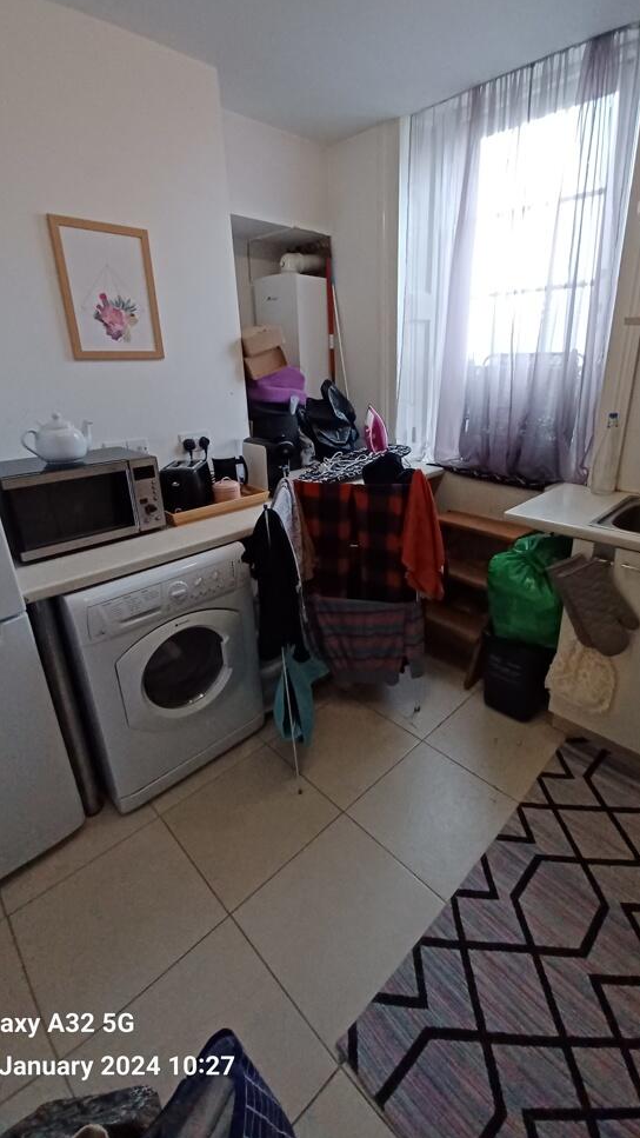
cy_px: 540
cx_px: 356
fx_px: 453
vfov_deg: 102.9
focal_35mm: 15
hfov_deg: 70.3
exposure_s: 1/25
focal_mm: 1.42
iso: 200
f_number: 2.2
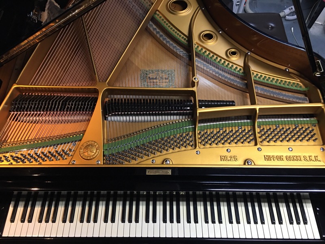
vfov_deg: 48.2
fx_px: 272
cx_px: 162
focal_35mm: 29
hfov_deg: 61.7
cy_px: 122
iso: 50
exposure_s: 1/15
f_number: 2.2
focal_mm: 4.15
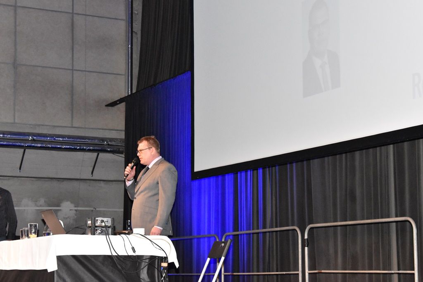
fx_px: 969
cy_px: 141
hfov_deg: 24.6
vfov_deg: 16.6
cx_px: 212
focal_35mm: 82
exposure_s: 1/100
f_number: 8
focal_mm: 55
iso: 6400
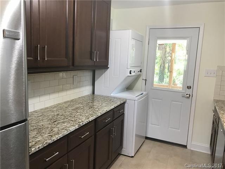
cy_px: 84
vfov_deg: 49.7
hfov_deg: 63.4
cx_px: 112
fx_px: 182
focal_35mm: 28
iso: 32
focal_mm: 3.99
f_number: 1.8
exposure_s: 1/30
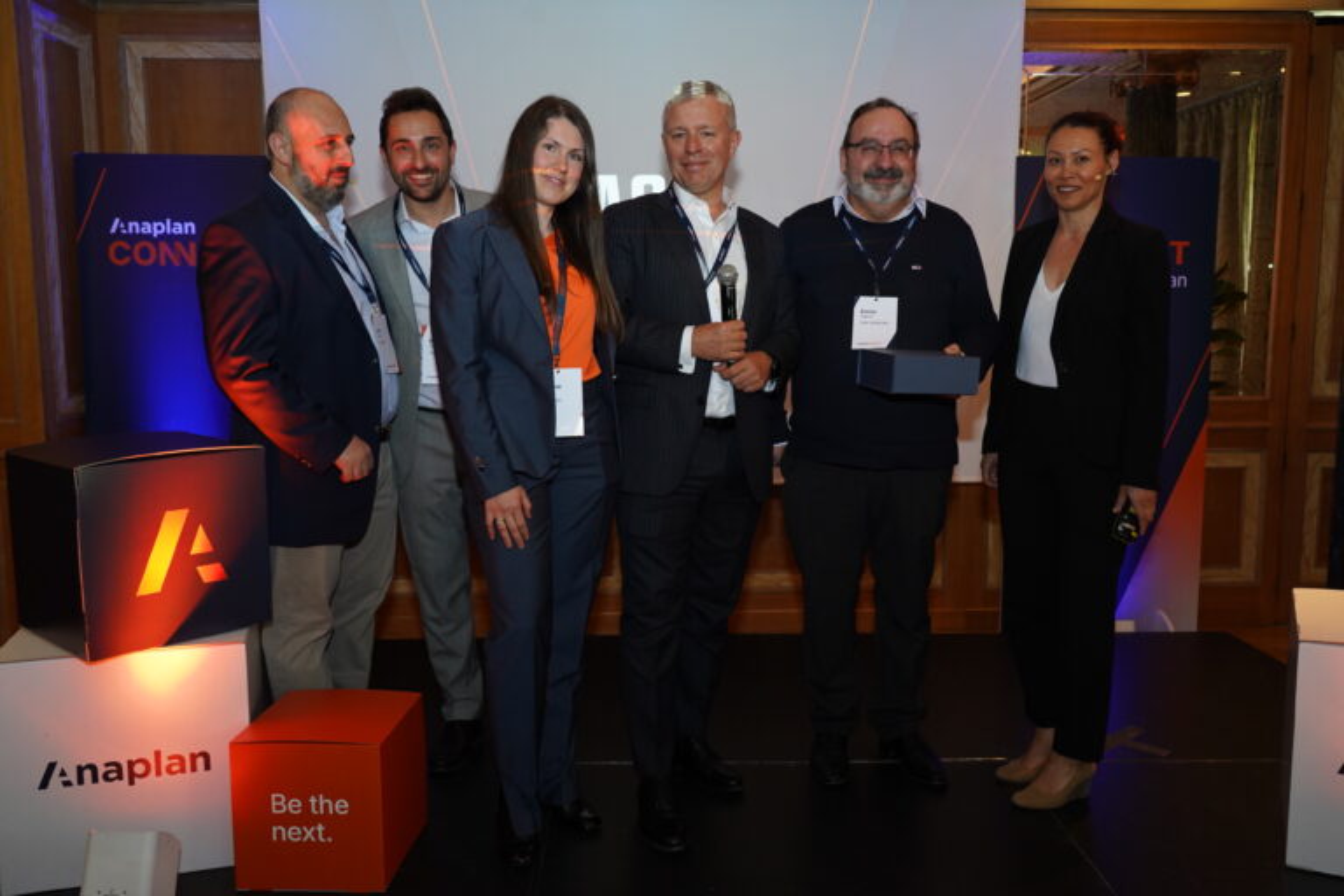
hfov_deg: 63.7
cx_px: 672
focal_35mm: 29
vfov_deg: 45.0
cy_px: 448
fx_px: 1083
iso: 2500
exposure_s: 1/160
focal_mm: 29
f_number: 5
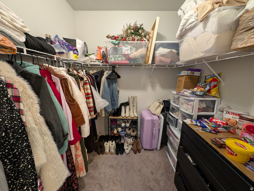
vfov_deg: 94.6
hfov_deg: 110.5
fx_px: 88
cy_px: 96
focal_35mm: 12
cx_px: 127
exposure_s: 1/24
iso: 228
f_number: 1.95
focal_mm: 2.23
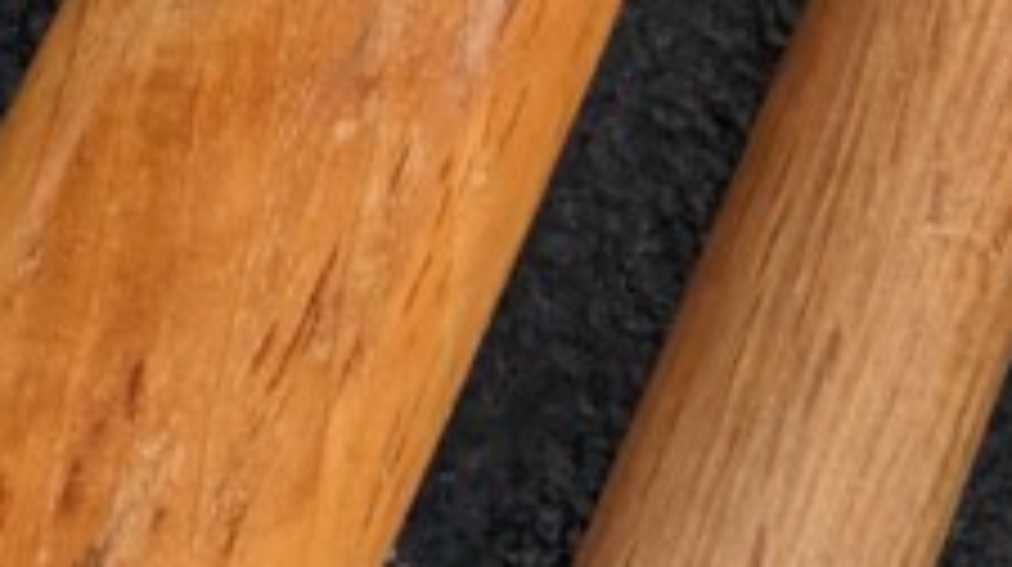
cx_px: 283
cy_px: -1224
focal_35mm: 134
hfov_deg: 16.0
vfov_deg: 7.7
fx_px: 3592
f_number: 1.73
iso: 53
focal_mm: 4.38
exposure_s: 1/371
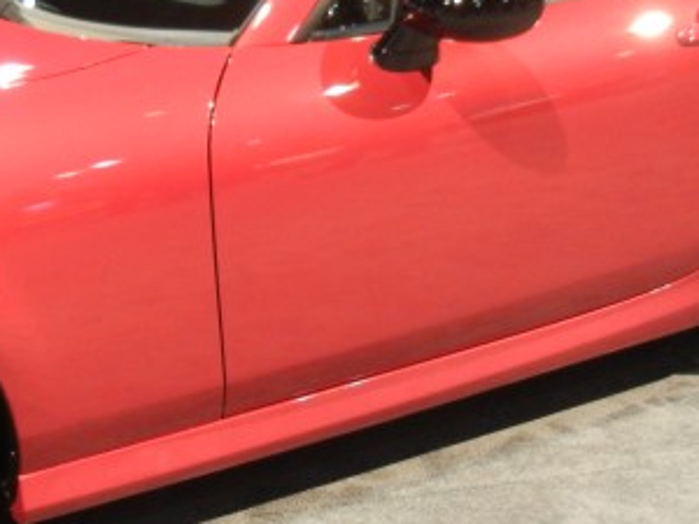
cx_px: 233
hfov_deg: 24.3
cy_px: 144
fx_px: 1615
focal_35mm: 80
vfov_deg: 18.3
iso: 400
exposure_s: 1/33.8
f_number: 3.5
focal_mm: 5.4
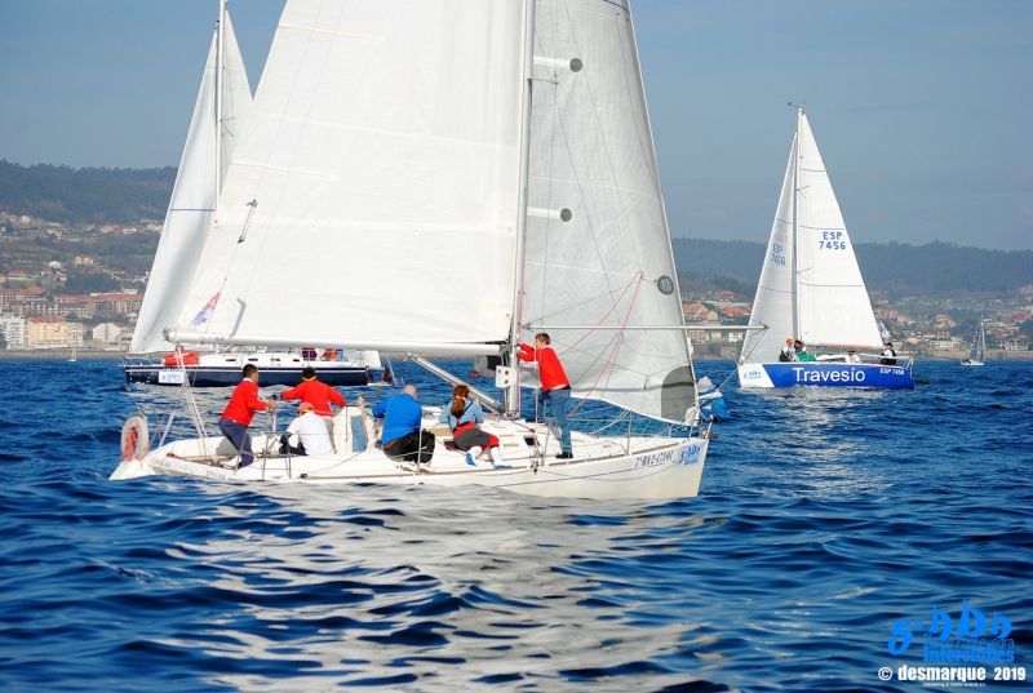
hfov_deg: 16.6
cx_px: 516
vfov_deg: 11.2
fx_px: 3537
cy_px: 346
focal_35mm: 123
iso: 100
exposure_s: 1/640
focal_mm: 82
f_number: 6.3
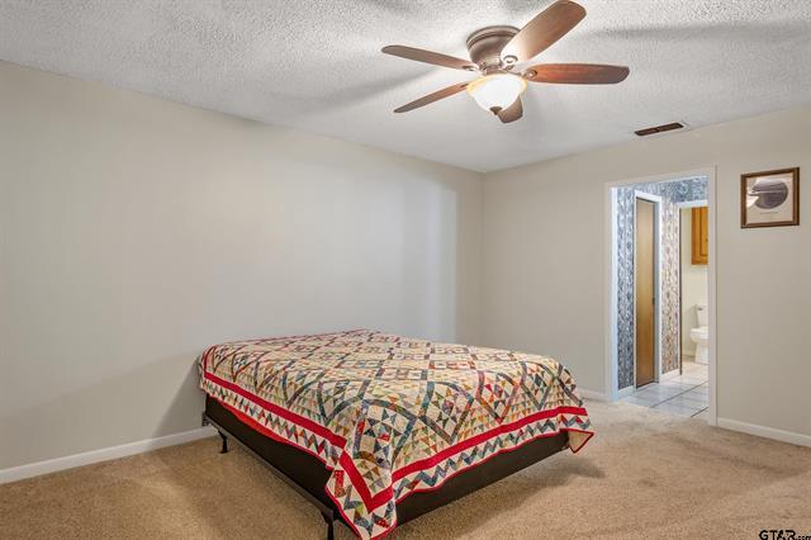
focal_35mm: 20
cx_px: 406
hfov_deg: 84.0
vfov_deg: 61.9
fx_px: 450
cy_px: 270
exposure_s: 1/3
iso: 800
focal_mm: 20
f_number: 8
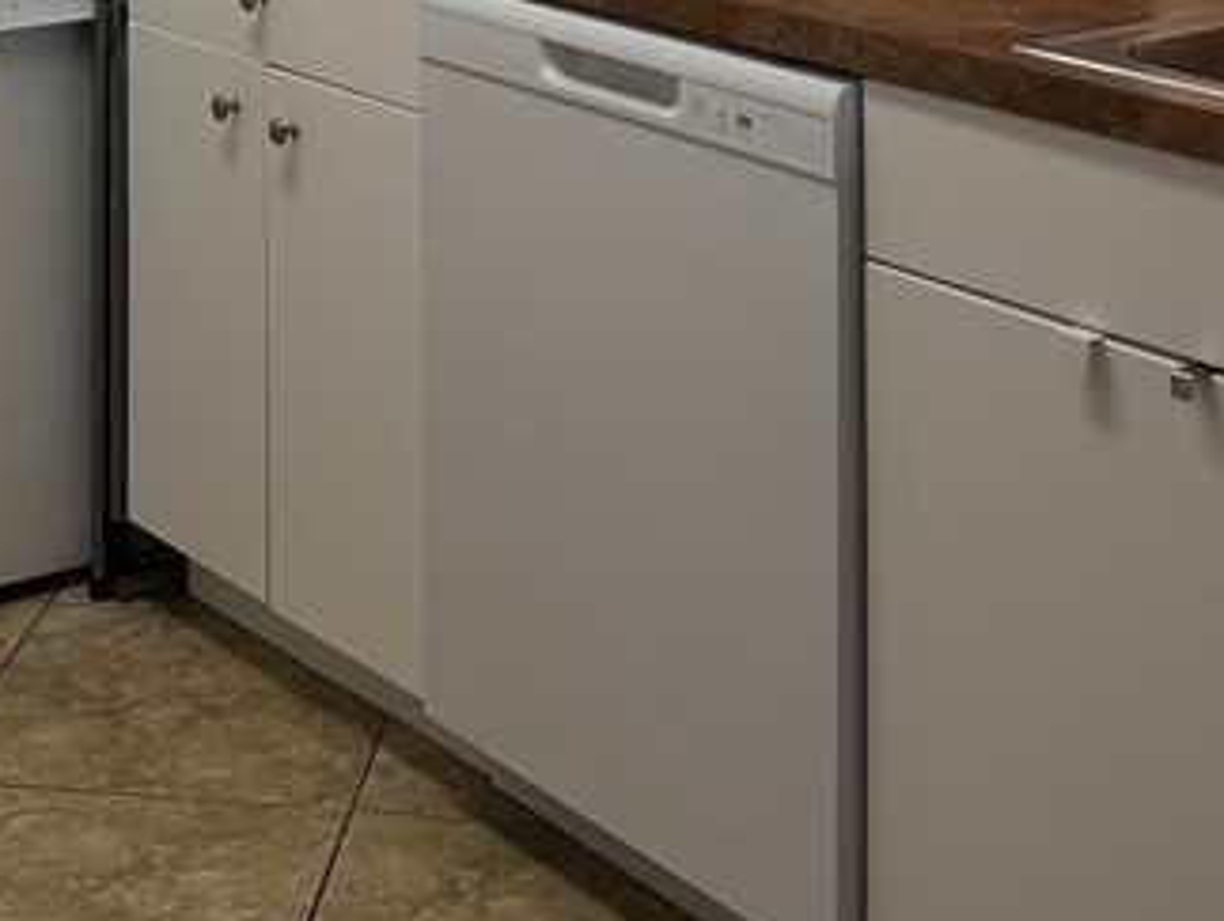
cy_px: -428
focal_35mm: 76
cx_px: 322
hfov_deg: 25.4
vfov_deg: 17.6
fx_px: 2690
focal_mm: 6.76
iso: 100
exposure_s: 1/124
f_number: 1.78
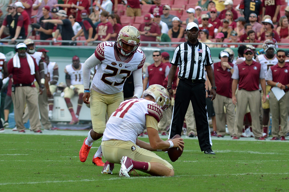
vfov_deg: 6.5
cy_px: 96
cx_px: 144
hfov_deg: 9.8
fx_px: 1684
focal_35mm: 210
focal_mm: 140
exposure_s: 1/800
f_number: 2.8
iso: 200
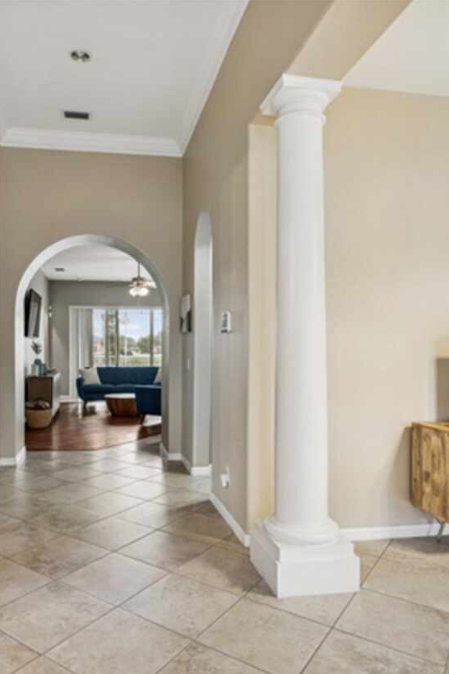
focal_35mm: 25
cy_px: 349
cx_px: 176
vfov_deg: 71.5
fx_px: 468
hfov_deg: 50.9
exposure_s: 1/3
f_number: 8
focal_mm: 16
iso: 200
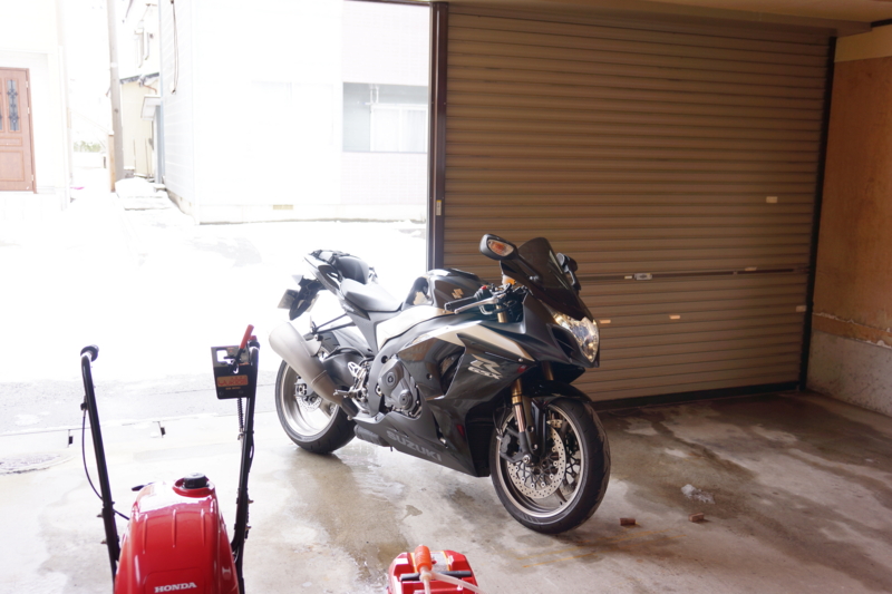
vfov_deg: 40.0
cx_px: 446
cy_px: 297
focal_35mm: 33
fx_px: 817
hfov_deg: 57.2
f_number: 4
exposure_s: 1/60
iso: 100
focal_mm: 22
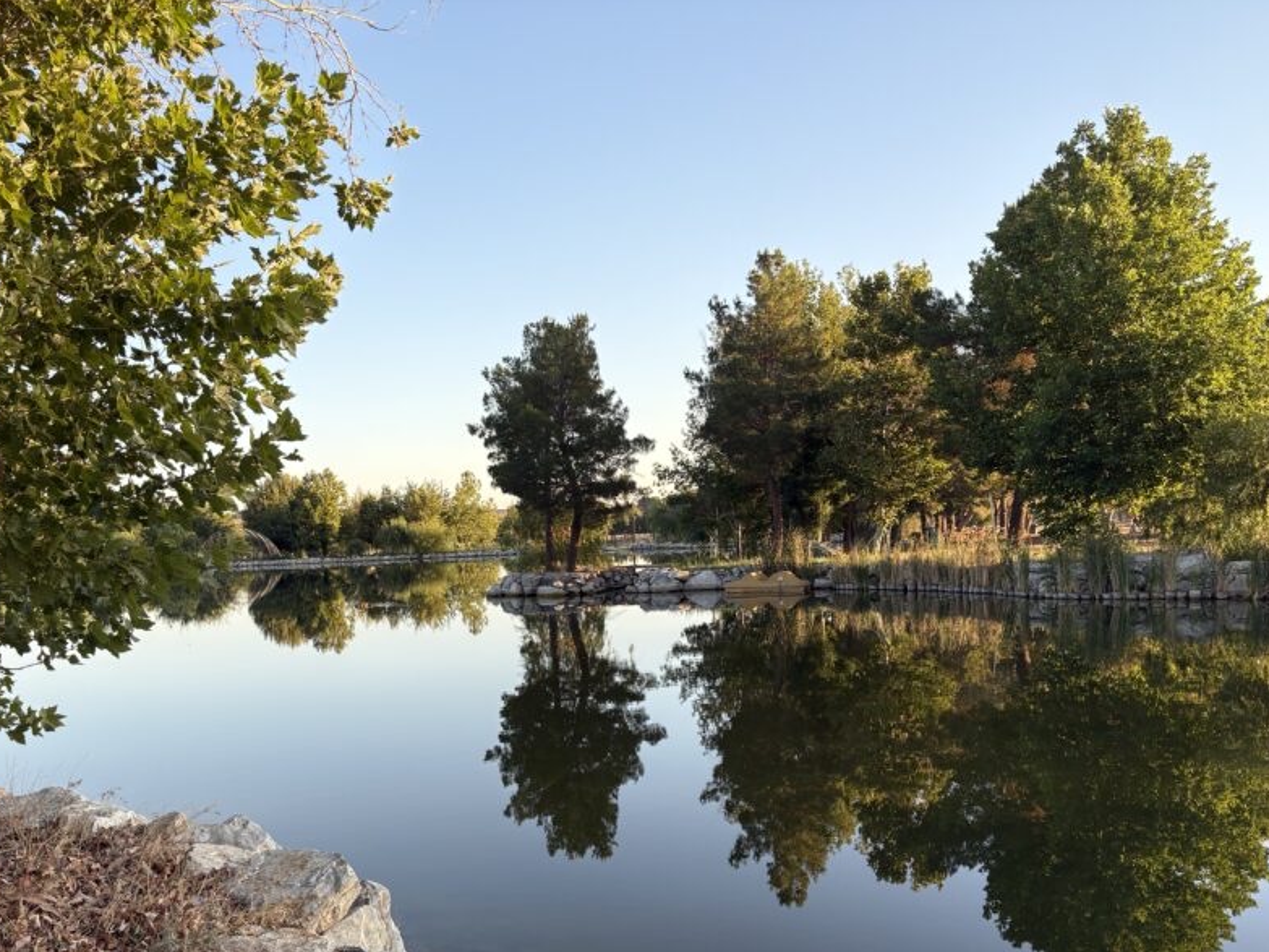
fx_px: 1246
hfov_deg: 53.3
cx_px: 472
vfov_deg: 41.4
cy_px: 618
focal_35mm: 34
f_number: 1.6
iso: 50
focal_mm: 5.96
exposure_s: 1/618
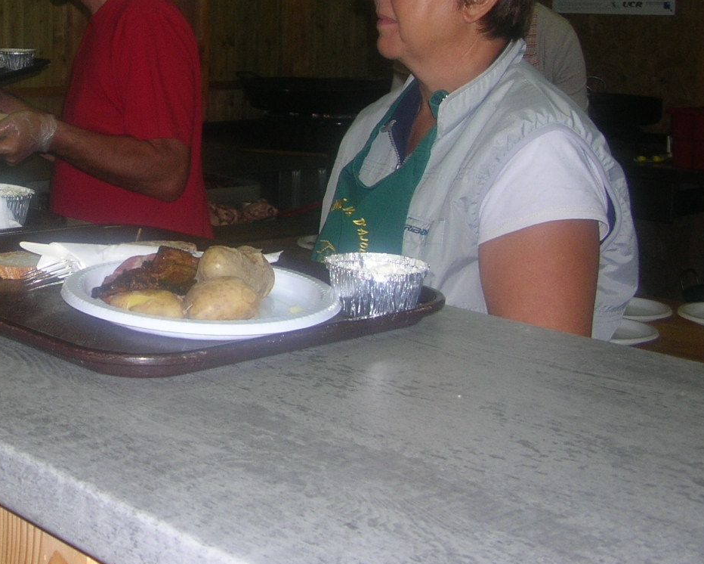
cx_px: 147
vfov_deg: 24.3
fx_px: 1292
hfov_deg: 29.8
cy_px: 126
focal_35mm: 62
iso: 50
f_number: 2.9
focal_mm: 6.2
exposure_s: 1/60.1
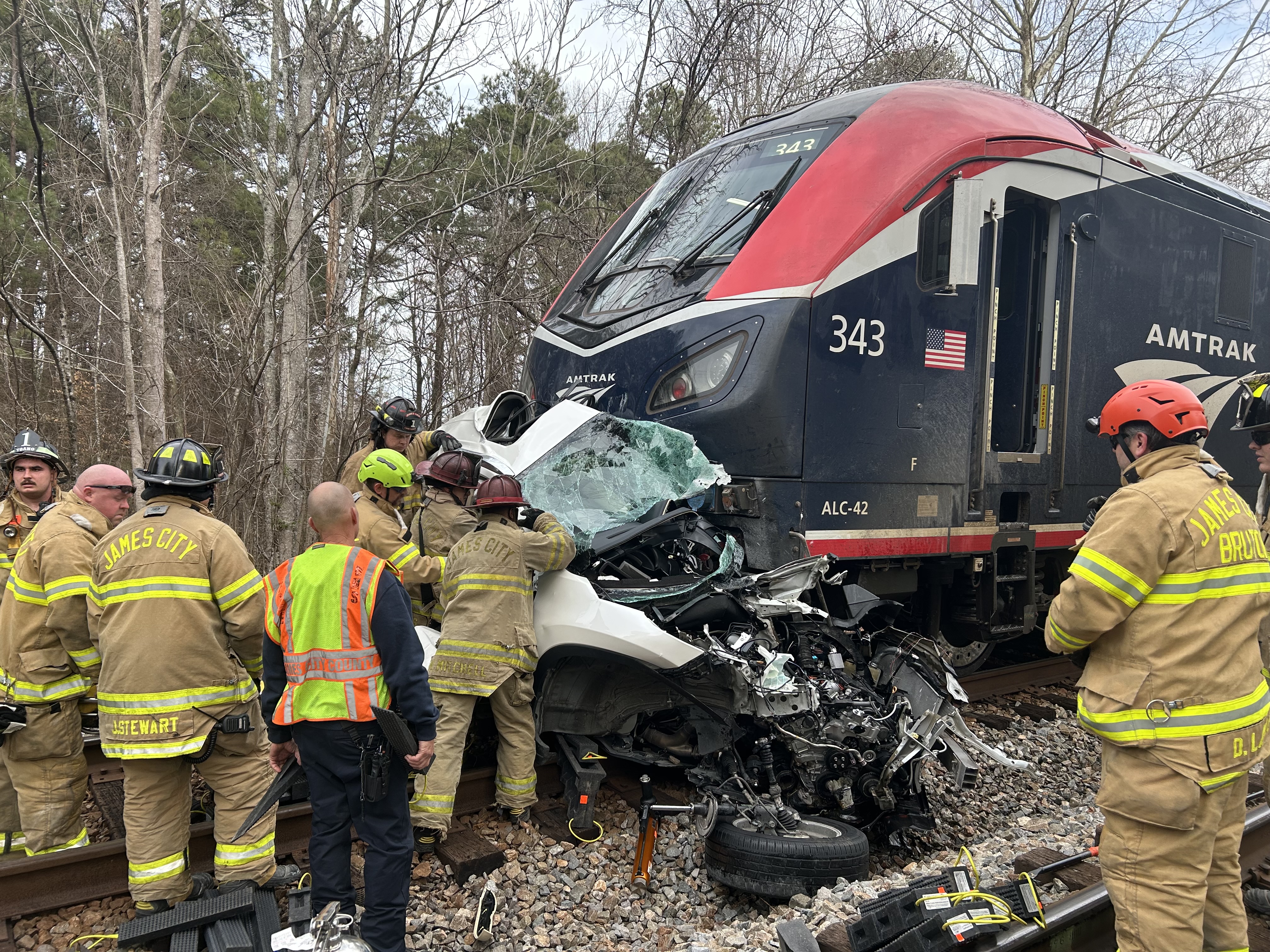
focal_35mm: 26
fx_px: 954
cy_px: 476
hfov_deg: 67.3
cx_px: 635
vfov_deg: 53.1
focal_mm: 5.7
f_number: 1.5
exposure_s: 1/452
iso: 50
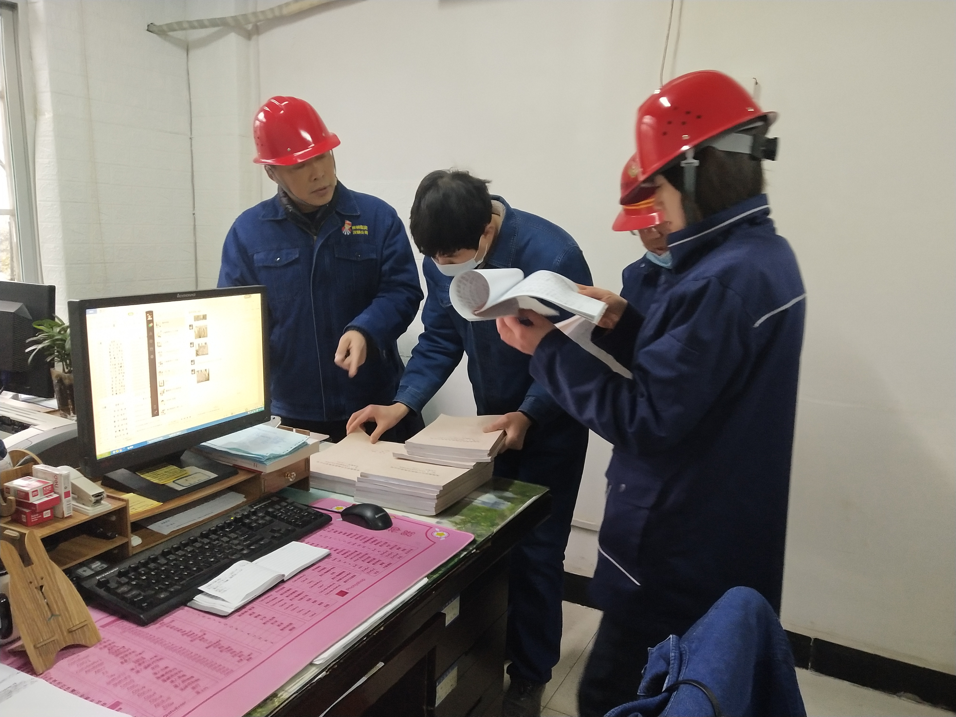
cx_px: 478
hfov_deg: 60.0
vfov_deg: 46.8
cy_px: 358
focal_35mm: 30
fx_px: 829
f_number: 1.8
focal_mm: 3.95
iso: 566
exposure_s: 1/33.3
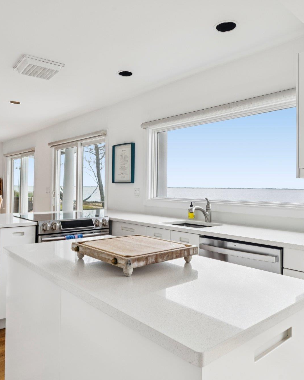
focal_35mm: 26
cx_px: 136
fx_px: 293
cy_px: 192
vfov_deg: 66.0
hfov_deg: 54.8
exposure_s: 1/100
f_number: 9
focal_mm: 18
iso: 160
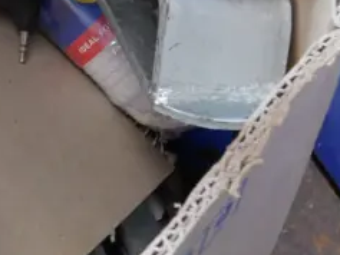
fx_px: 1445
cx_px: -320
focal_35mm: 147
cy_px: -34
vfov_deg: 10.0
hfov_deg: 12.1
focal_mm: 17
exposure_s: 1/60
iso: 1600
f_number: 4
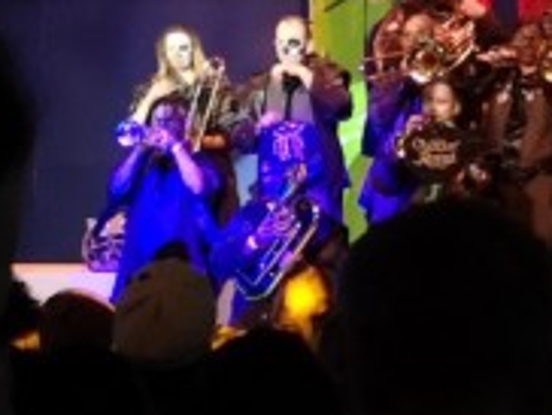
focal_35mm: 206
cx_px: 622
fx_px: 3289
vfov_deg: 7.2
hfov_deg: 9.5
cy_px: -86
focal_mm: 5.58
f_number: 1.8
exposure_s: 1/25
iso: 640
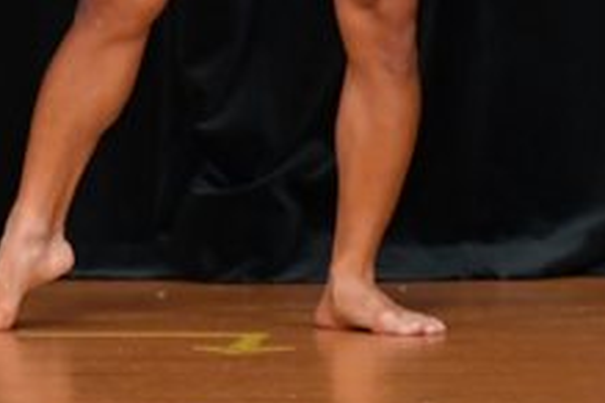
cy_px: -262
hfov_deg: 1.7
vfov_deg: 1.1
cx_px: 305
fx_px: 20535
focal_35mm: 1222
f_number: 5.6
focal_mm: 230
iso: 4000
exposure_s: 1/400
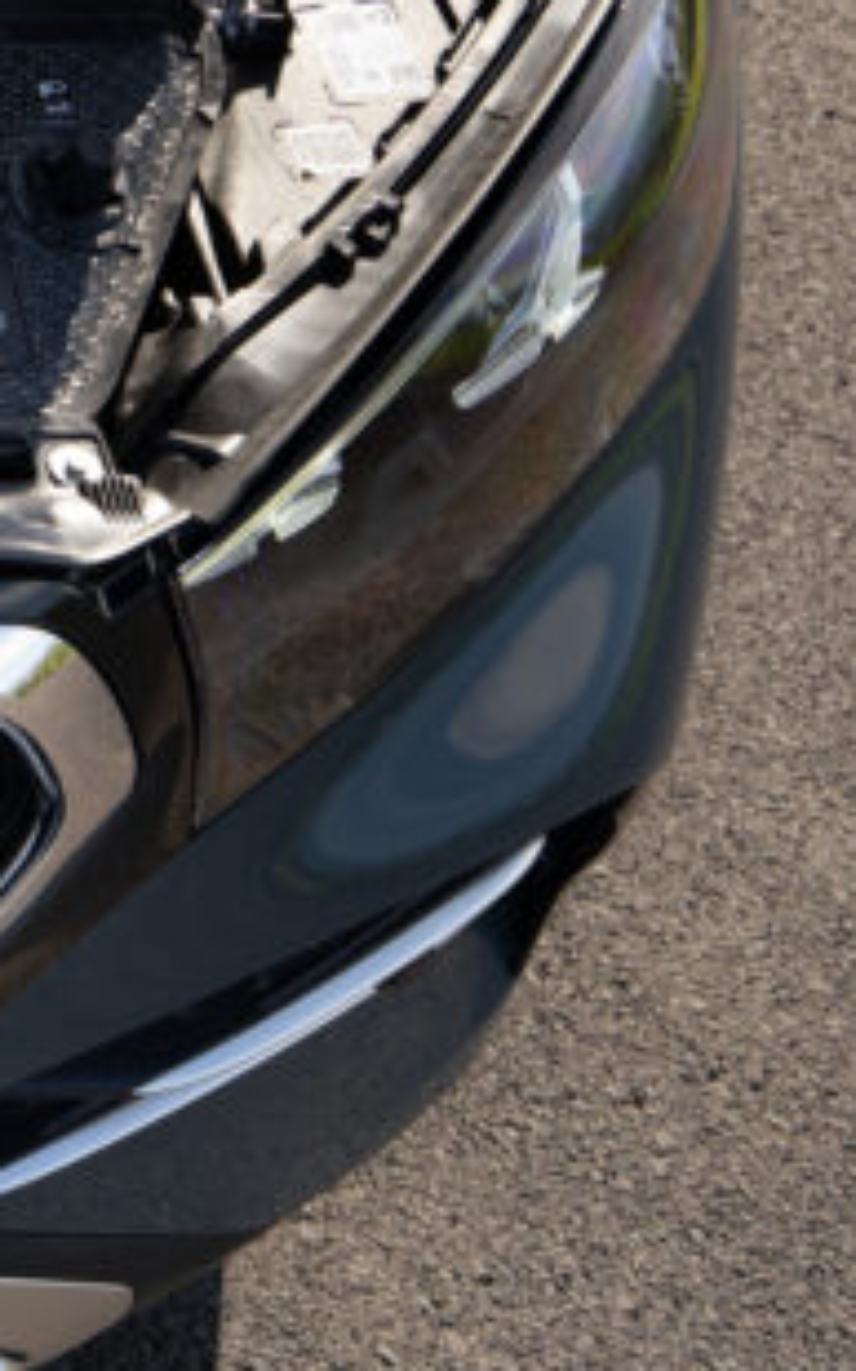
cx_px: -1109
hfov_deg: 12.9
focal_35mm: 81
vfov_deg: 24.8
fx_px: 3025
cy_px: 144
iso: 100
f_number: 5
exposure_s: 1/320
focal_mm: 24
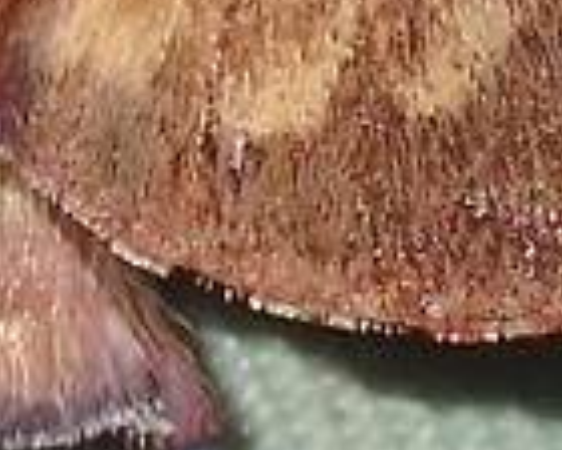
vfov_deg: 1.9
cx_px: 32
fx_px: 13257
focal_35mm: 797
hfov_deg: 2.4
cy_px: -818
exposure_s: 1/200
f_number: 6.3
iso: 200
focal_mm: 18
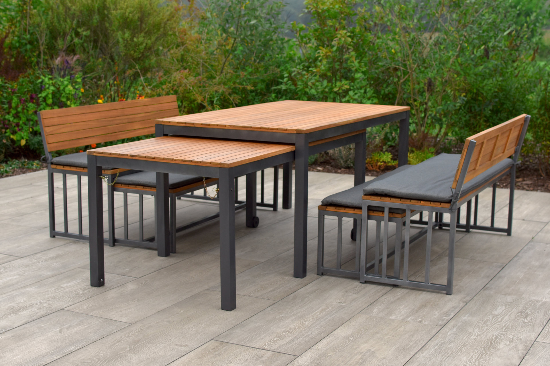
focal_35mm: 52
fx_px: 802
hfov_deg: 37.9
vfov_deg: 25.8
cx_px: 275
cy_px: 183
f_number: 3.2
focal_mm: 35
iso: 125
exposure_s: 1/640
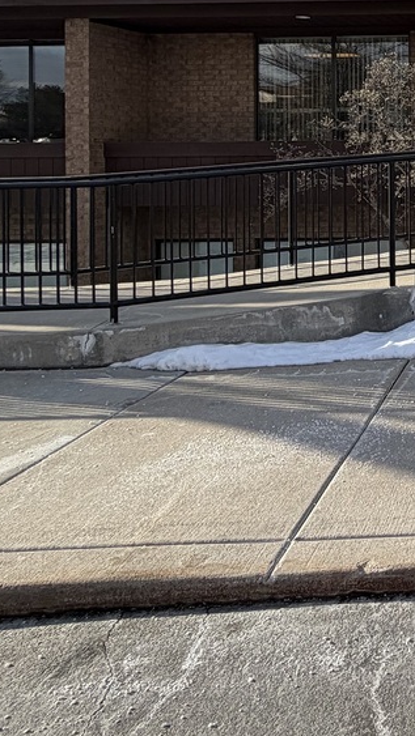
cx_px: 632
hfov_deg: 23.8
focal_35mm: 39
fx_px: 762
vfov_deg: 48.4
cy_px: 137
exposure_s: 1/770
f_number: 2.2
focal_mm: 2.22
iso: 32
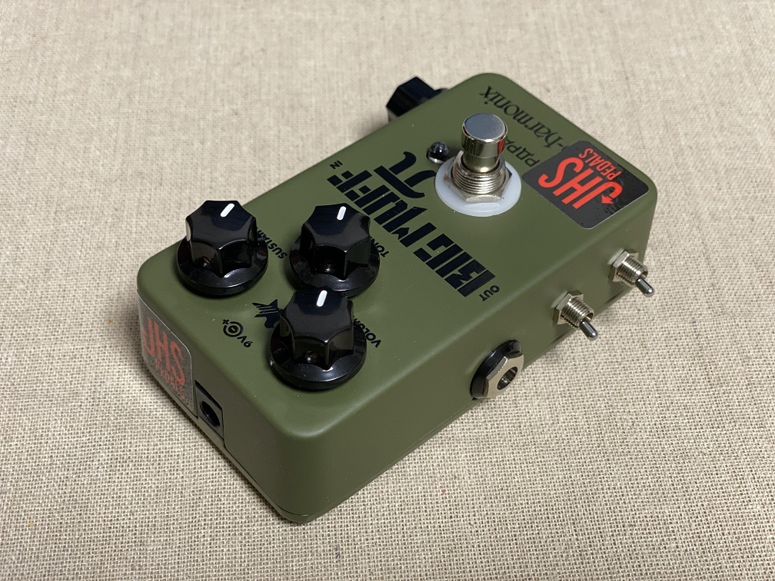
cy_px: 290
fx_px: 1164
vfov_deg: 28.0
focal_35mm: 52
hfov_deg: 36.8
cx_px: 388
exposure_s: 1/33
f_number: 2
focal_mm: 6
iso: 125
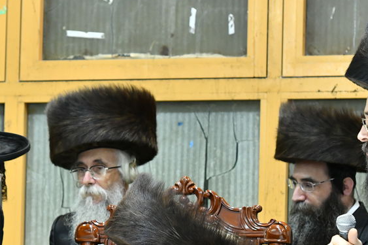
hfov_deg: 7.9
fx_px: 2667
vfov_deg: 5.2
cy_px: 259
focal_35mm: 261
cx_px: 128
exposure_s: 1/125
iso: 1600
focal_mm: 105
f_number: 5
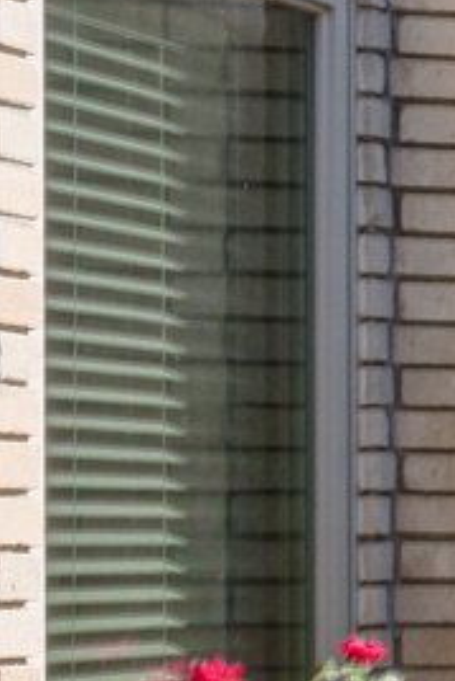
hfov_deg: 5.8
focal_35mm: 130
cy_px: 647
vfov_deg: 15.5
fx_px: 2461
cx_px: 2458
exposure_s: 1/160
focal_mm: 17
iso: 320
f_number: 9
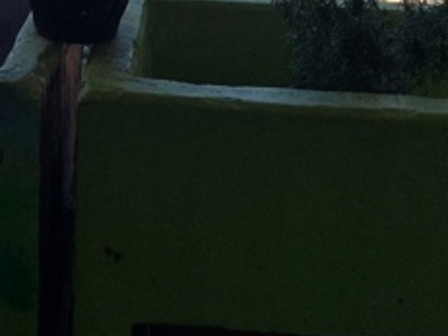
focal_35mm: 90
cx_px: 94
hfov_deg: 21.5
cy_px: -208
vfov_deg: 14.9
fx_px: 1164
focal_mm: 5.23
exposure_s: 1/566
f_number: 1.8
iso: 25
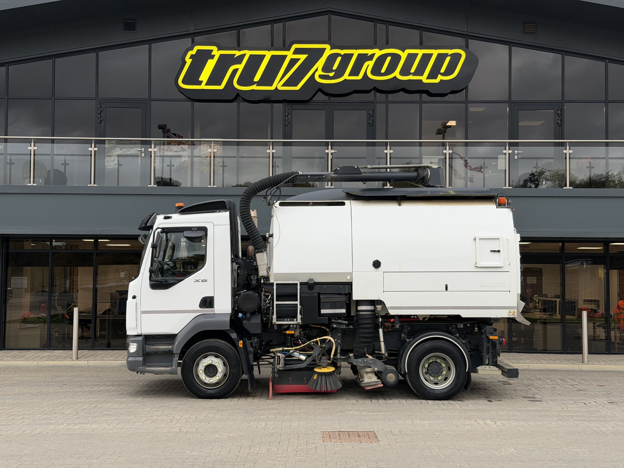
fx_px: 865
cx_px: 312
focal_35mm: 48
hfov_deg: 39.7
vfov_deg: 30.3
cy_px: 234
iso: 50
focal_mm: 6.76
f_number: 1.78
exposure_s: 1/219
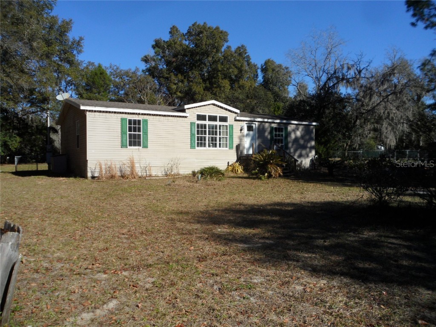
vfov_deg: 51.4
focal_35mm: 27
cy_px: 164
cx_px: 218
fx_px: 340
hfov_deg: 65.3
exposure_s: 1/1000
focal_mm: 4.9
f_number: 3.5
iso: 80
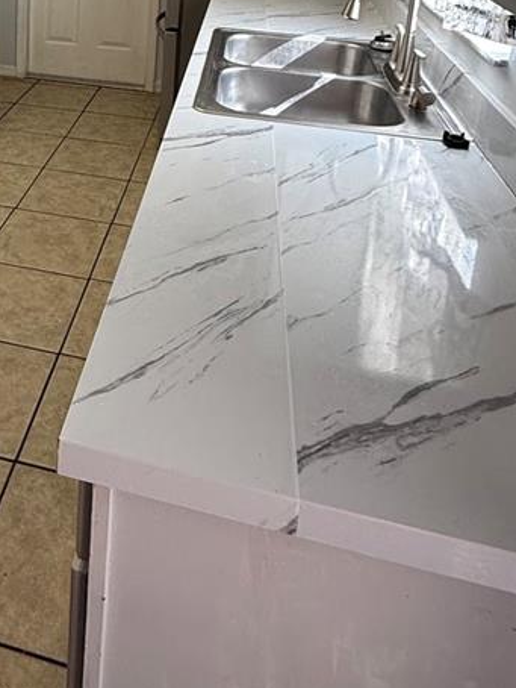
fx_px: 735
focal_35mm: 37
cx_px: 48
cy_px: 29
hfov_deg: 36.2
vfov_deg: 44.1
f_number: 2.2
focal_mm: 2.22
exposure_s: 1/120
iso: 125
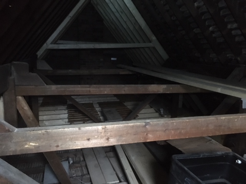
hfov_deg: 61.7
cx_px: 123
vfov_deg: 48.2
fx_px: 206
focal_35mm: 29
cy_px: 92
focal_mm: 4.15
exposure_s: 1/17
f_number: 2.2
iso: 800
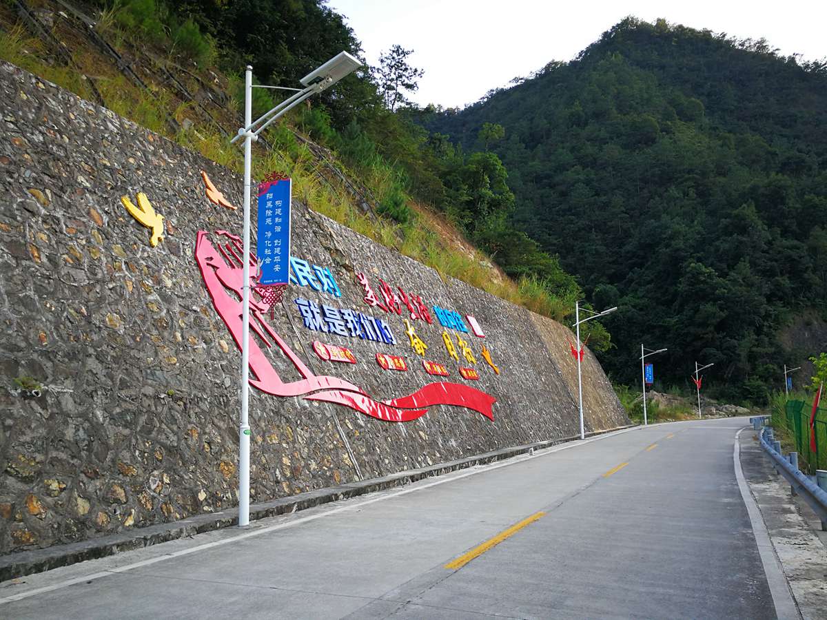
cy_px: 310
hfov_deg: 65.3
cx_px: 414
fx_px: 645
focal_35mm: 27
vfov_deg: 51.4
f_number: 2.2
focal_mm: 3.95
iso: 50
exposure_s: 1/136
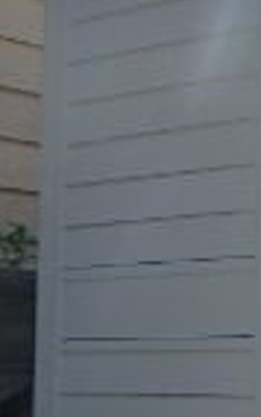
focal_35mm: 100
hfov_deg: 10.5
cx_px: 701
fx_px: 1136
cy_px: 329
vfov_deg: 20.6
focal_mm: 3.7
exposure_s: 1/500
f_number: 3.5
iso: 125
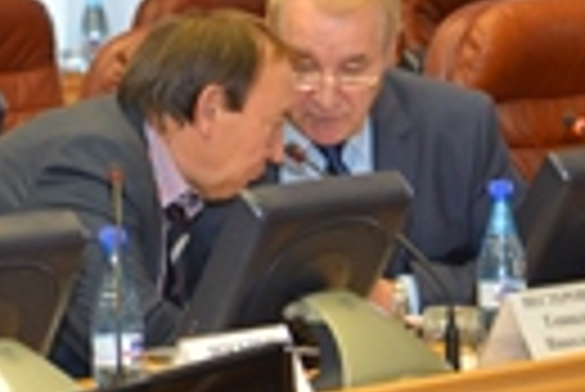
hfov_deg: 6.5
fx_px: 5141
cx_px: -130
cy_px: 81
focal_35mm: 316
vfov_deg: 4.4
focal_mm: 98
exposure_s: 1/60
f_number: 4
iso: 500
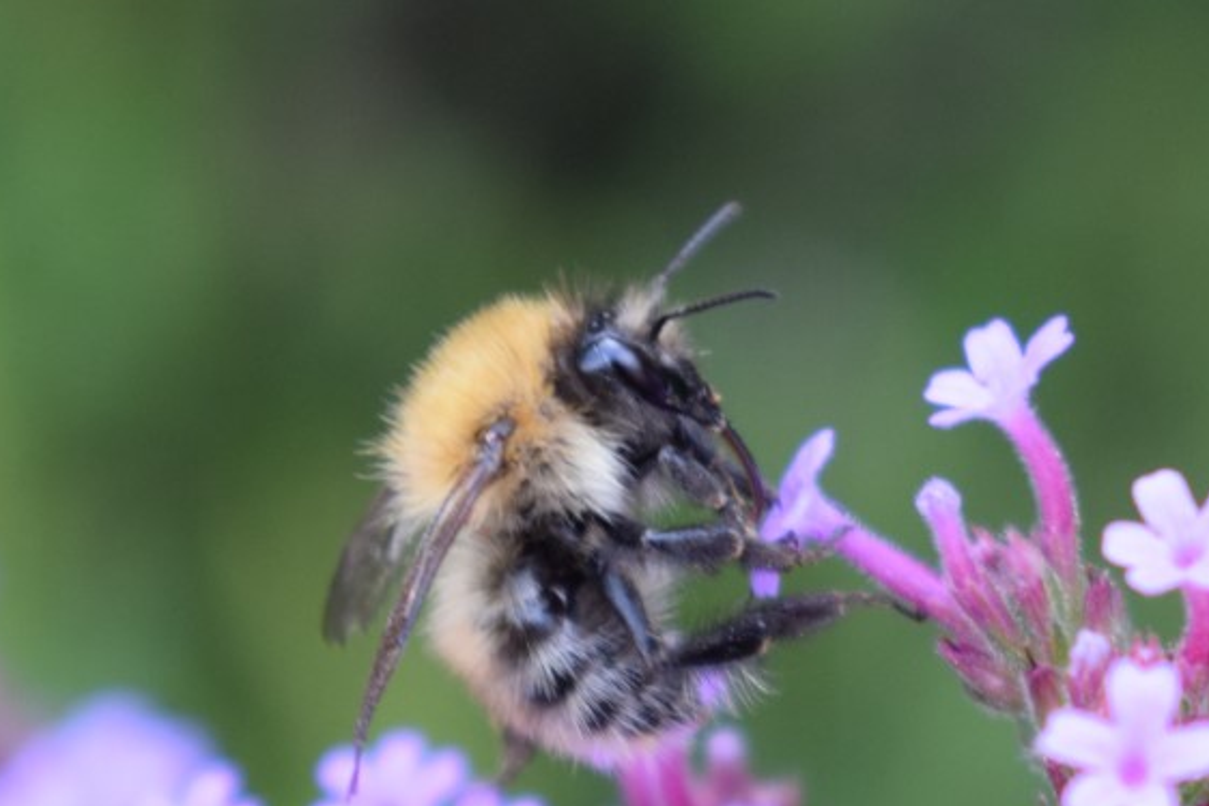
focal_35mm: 106
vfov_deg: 13.0
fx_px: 3548
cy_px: 499
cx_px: 577
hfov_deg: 19.3
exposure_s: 1/125
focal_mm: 55
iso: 1000
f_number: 5.6
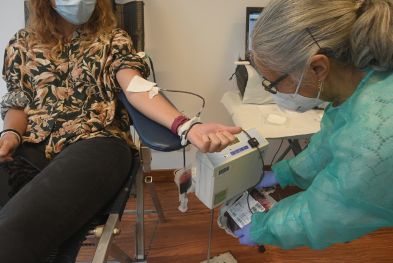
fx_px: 246
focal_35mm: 22
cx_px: 196
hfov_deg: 77.3
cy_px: 132
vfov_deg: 56.2
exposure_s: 1/200
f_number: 3.5
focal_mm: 15
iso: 1600
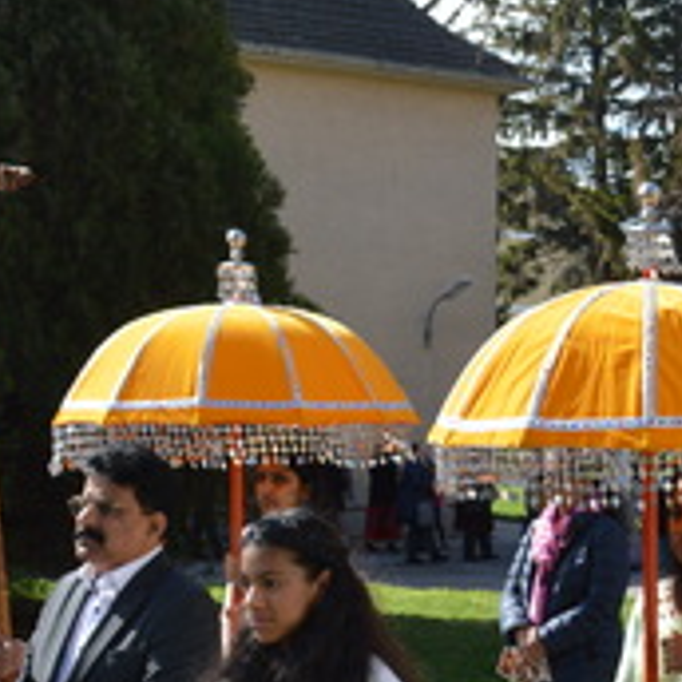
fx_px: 1783
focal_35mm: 80
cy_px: 506
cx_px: 706
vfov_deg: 21.5
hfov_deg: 20.8
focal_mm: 18
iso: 100
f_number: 7.1
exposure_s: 1/200
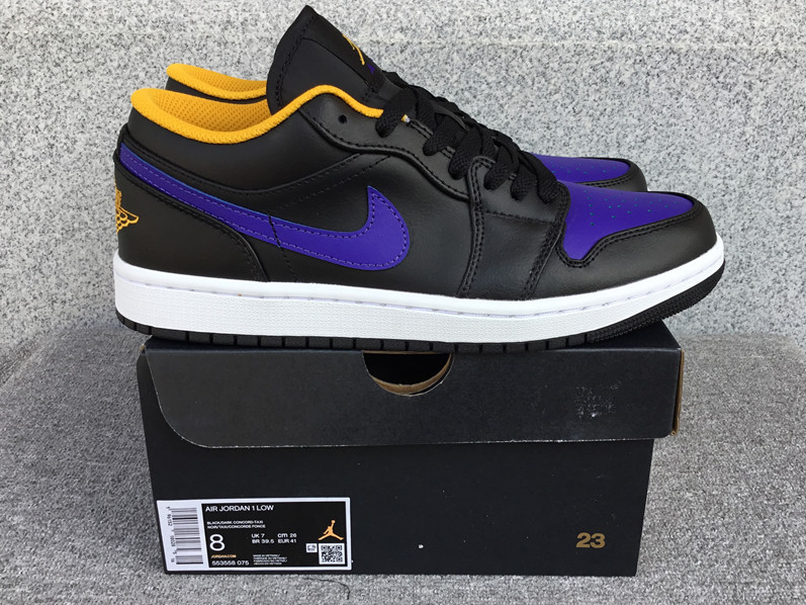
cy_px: 309
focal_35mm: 35
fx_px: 815
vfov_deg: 40.7
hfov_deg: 52.6
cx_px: 432
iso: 25
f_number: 2.4
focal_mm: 3.3
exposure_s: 1/182
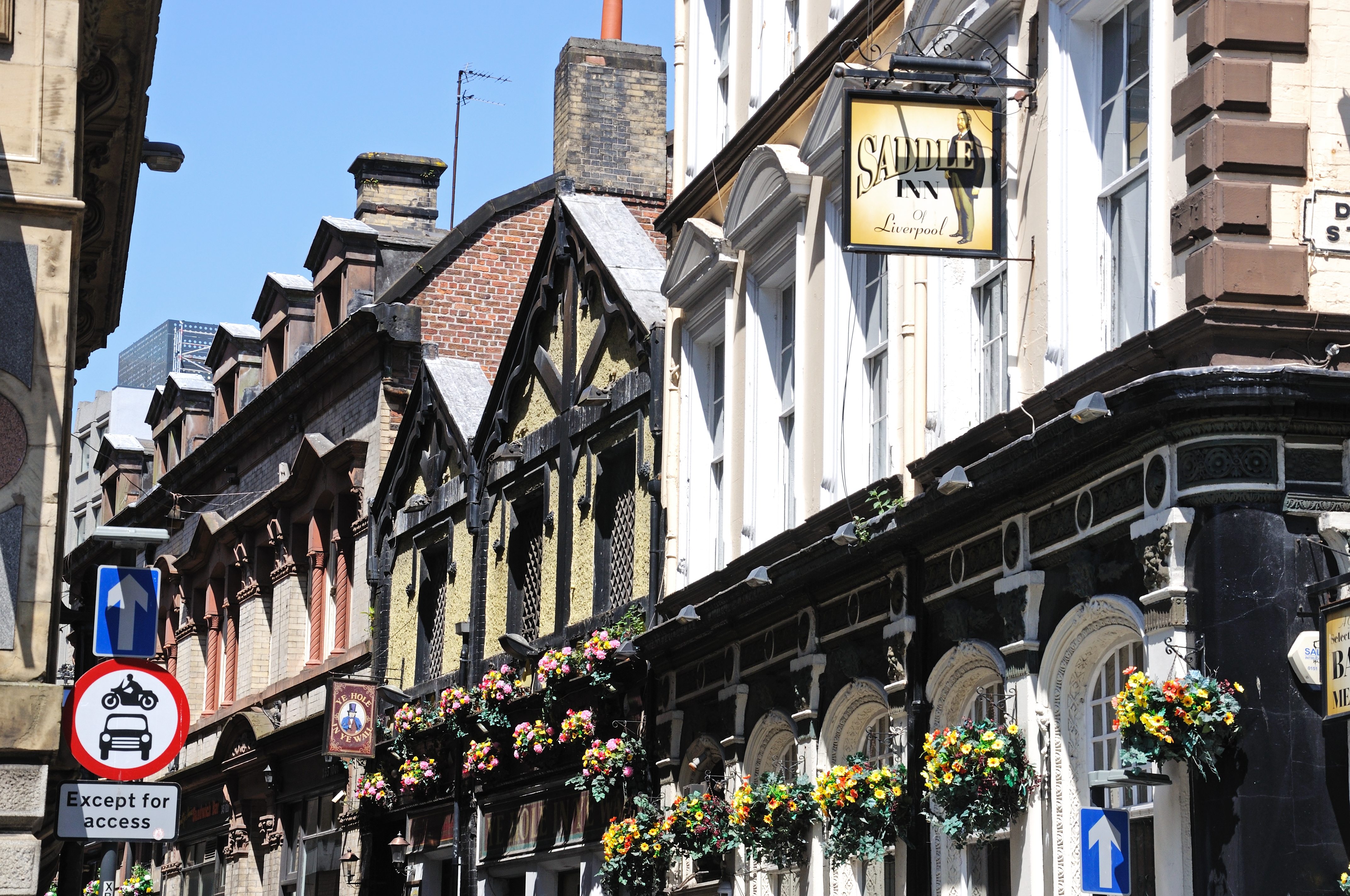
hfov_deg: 23.4
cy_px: 448
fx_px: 3259
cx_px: 675
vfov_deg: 15.7
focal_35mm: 87
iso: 200
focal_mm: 58
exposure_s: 1/320
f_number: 11
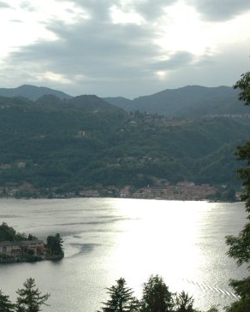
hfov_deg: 19.6
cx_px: -26
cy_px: 202
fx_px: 693
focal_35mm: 75
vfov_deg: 25.3
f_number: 8
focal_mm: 27
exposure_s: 1/250
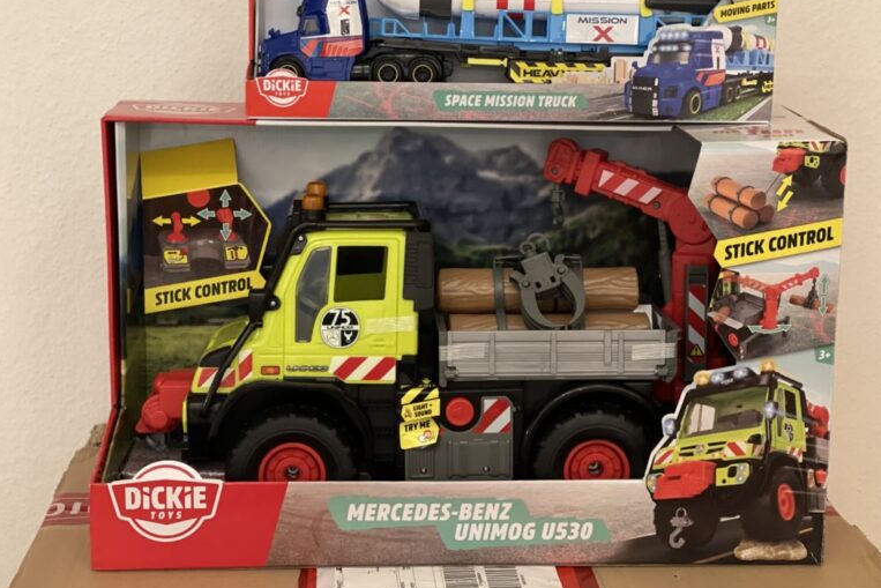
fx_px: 1640
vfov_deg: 20.3
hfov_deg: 30.1
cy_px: 262
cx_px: 441
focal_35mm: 67
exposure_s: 1/14
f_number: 2.2
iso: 400
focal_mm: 7.5
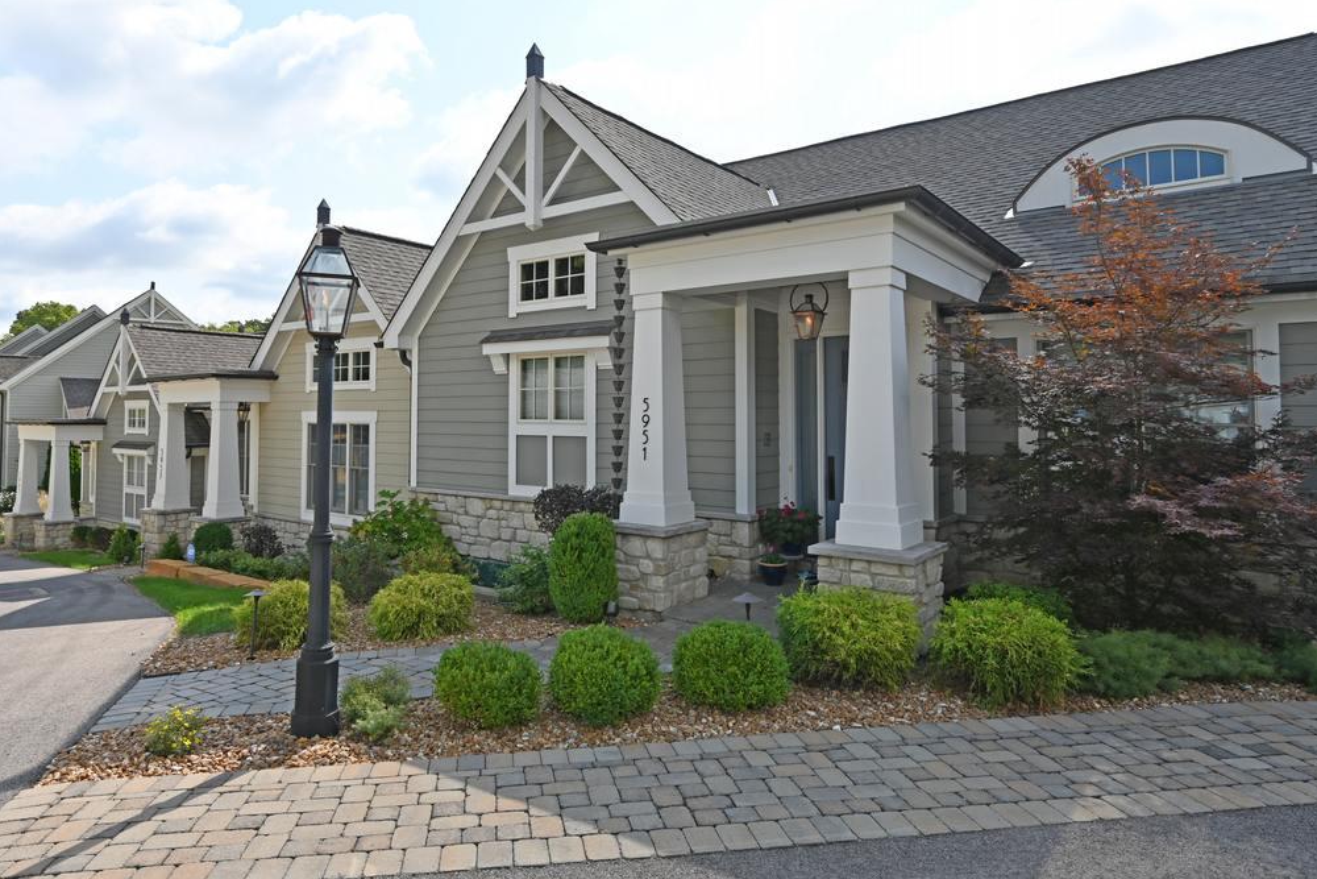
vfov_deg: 59.3
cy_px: 380
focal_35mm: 21
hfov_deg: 81.2
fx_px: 768
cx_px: 669
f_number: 7.1
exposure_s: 1/400
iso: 100
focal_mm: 14
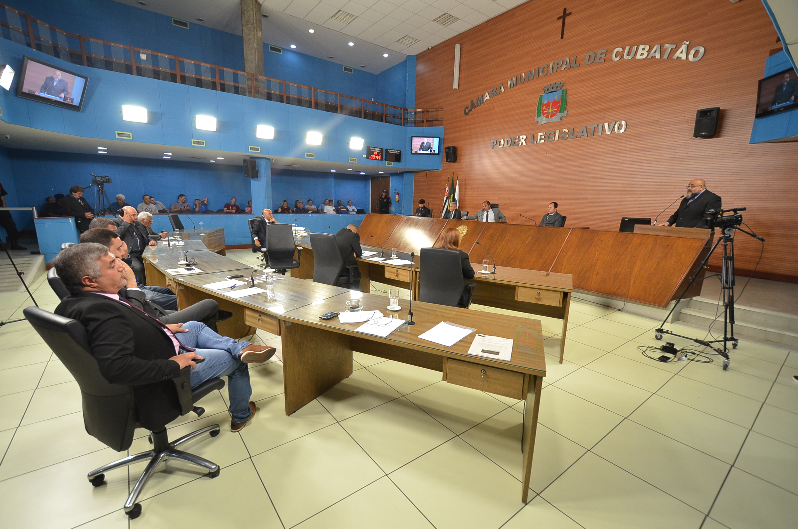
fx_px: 332
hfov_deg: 100.5
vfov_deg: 77.1
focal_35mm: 15
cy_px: 264
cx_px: 399
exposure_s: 1/60
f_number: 4.5
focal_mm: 10
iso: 1250
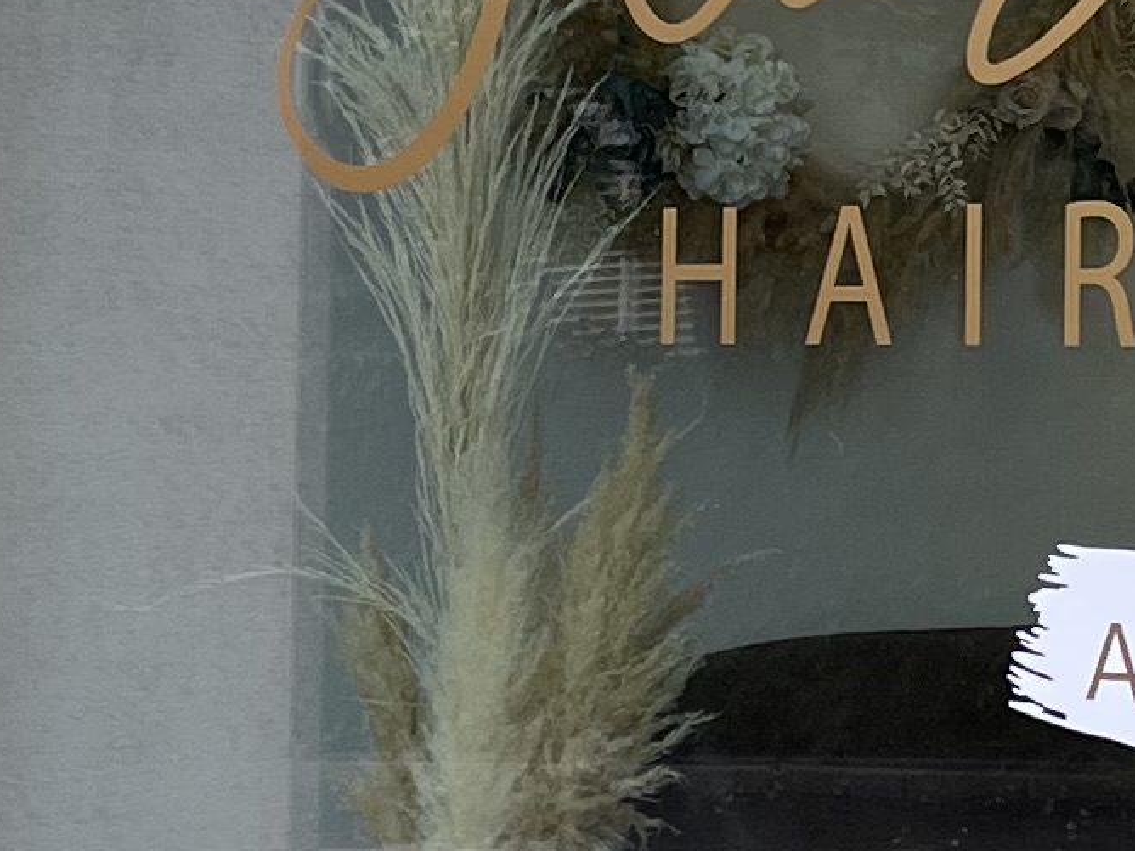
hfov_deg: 12.1
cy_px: 158
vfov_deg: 9.4
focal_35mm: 157
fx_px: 5148
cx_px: 1553
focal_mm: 5.1
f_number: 1.6
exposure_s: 1/567
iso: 32
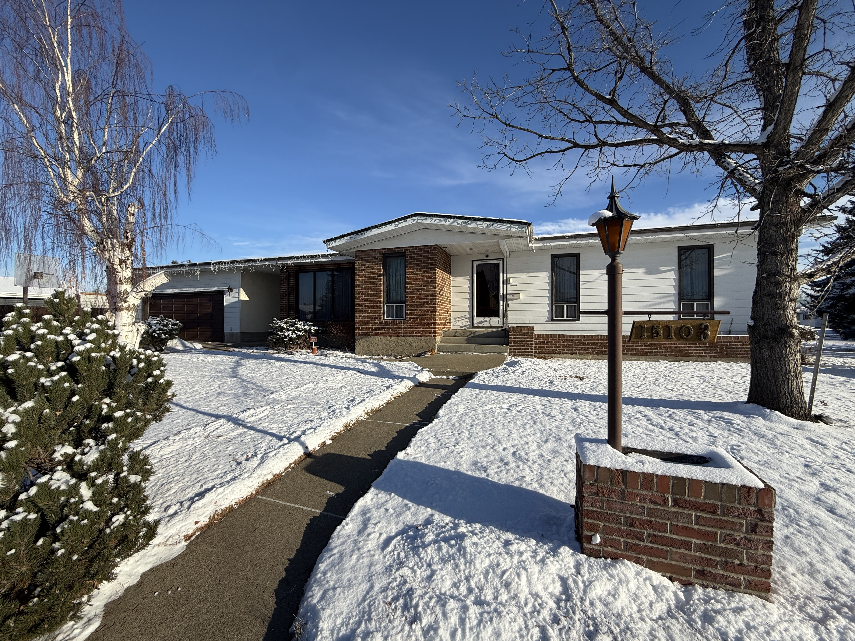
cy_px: 320
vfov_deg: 85.7
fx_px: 346
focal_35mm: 14
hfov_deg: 102.1
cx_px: 428
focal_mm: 2.22
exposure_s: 1/2611
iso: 50
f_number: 2.2
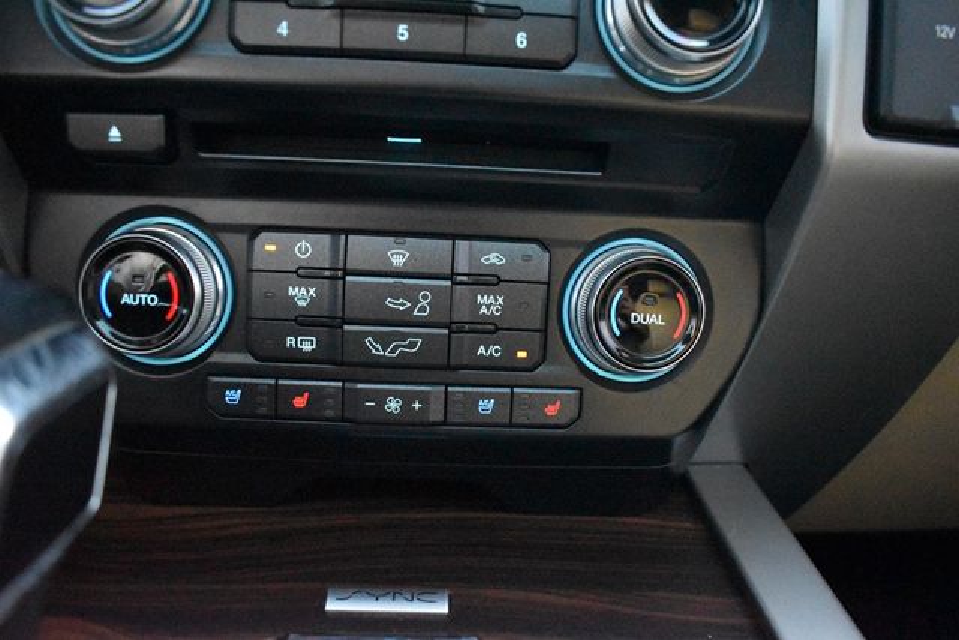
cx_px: 480
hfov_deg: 67.4
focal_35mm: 27
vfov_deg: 48.0
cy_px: 320
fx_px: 719
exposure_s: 1/125
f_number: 3.5
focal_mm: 18
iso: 12800
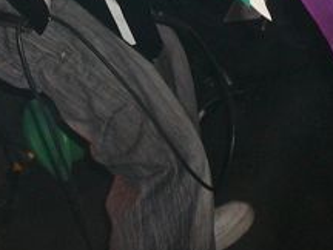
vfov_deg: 13.3
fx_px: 1029
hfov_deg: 17.4
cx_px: -77
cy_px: -86
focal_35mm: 107
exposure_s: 1/30
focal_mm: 5.2
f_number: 2.8
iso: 125
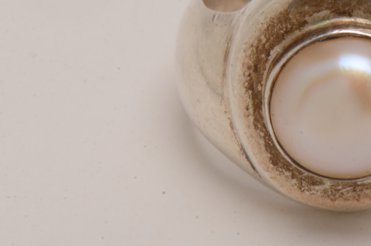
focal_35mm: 315
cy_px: 50
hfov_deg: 6.5
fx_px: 3241
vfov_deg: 4.3
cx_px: 335
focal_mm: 85
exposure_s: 1/125
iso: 100
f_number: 36
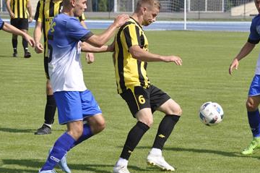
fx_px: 1803
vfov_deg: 5.5
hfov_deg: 8.2
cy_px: 105
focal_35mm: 250
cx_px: 157
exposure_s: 1/1600
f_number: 7.1
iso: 400
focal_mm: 100
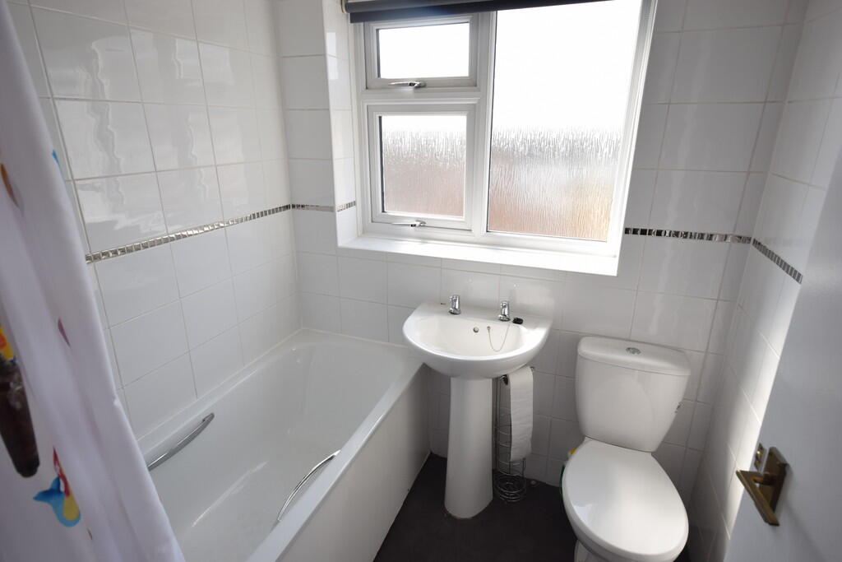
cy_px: 281
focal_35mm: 20
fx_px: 456
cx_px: 421
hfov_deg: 85.4
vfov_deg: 63.2
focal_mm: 13
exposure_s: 1/250
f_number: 8
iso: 320
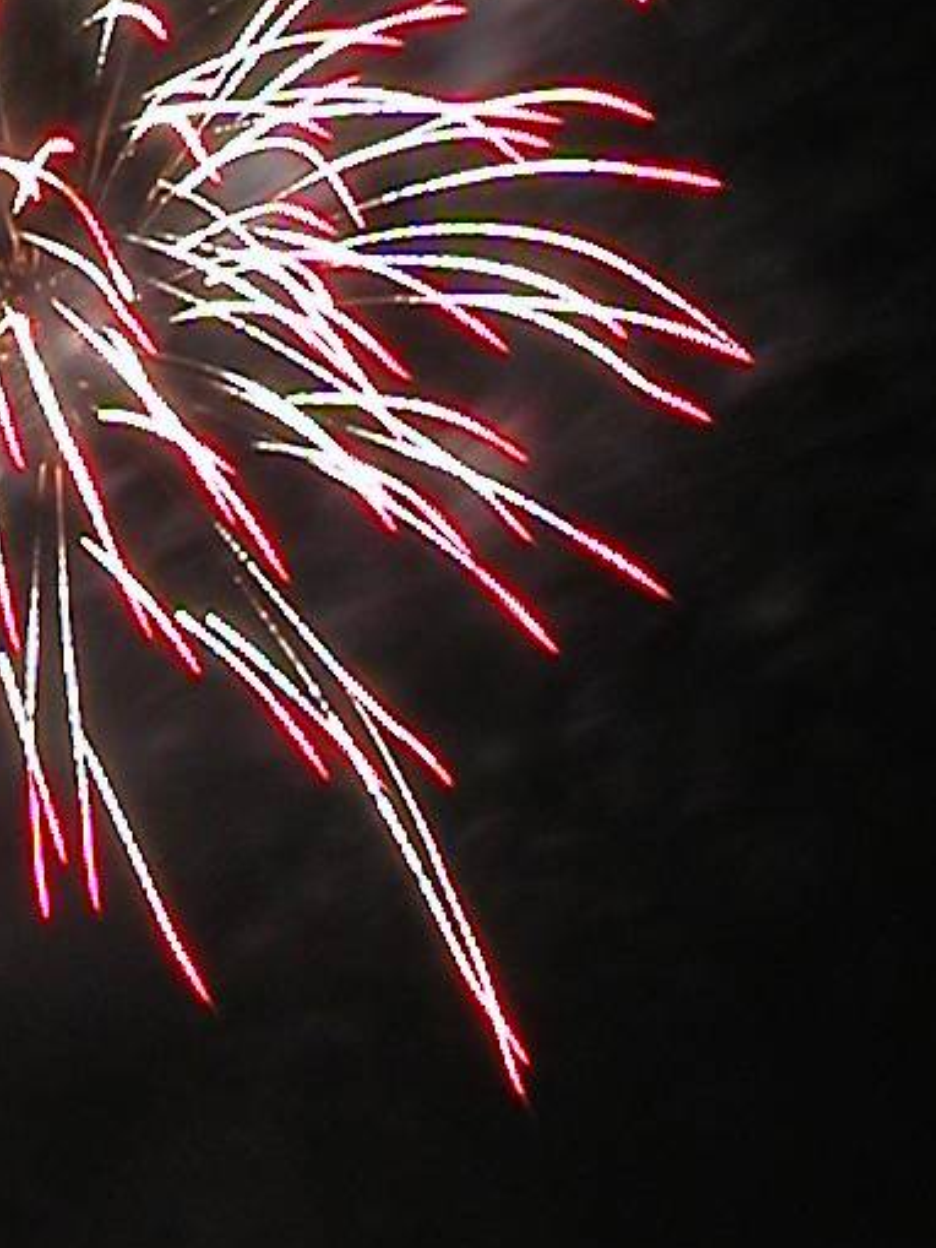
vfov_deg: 21.9
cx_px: -127
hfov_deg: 16.2
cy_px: 218
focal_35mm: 88
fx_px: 3171
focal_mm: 8.9
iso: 100
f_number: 7.1
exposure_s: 8.7
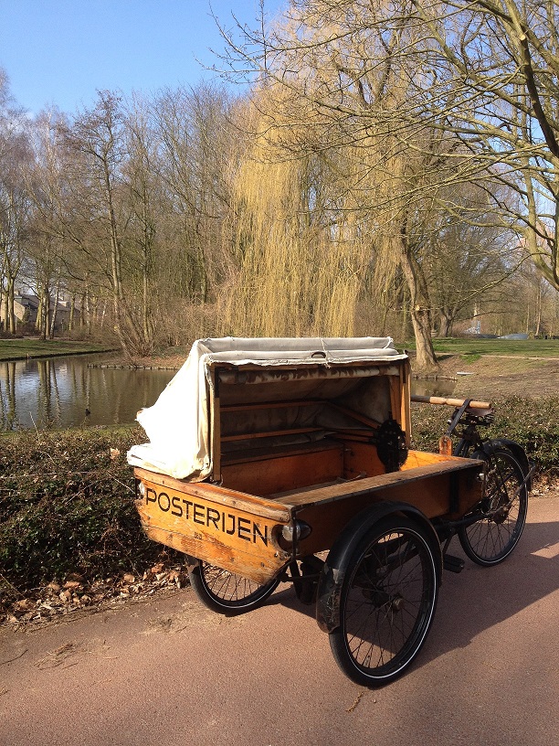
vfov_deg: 52.6
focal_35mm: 35
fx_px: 754
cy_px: 373
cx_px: 280
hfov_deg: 40.7
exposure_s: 1/649
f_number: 2.4
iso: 50
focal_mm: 4.28
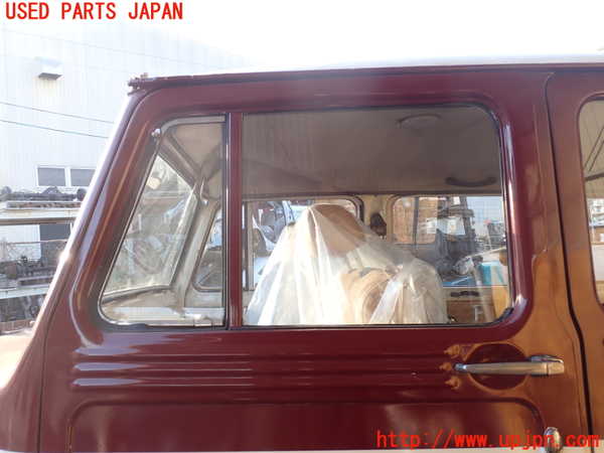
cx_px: 302
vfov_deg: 46.8
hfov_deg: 60.0
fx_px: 523
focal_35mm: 30
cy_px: 226
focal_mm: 5.4
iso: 100
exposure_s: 1/60
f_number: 3.2
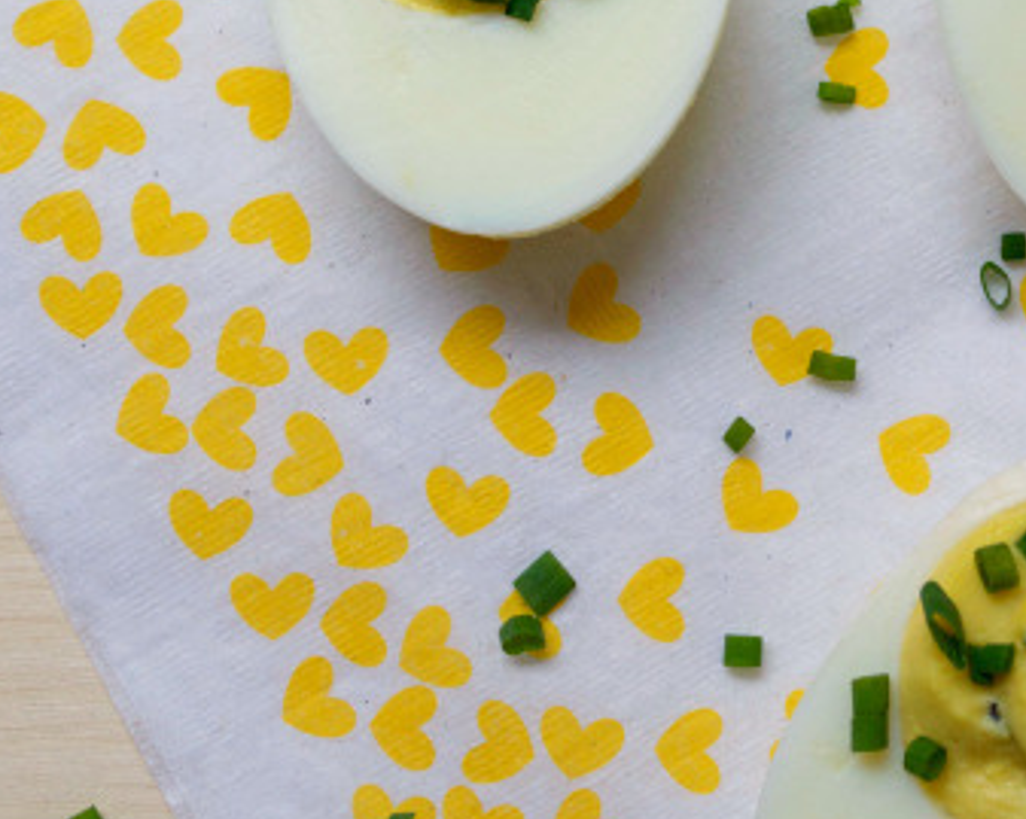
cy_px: 254
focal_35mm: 117
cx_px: 883
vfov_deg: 13.1
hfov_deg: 16.3
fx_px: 3550
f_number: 8
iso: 360
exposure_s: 1/60
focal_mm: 40
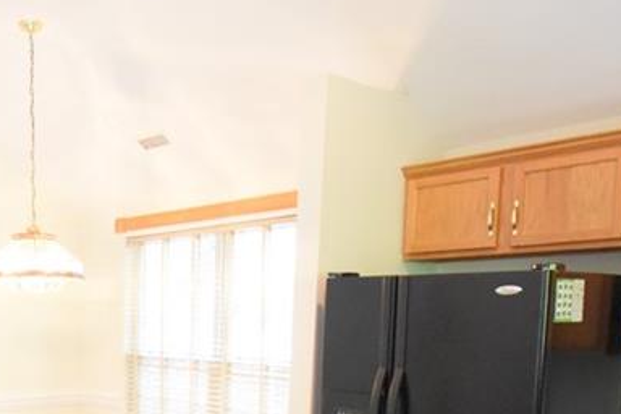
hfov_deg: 44.9
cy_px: 396
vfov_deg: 31.3
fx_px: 690
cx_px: 86
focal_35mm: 40
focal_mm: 10
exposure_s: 1/125
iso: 5000
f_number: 4.5
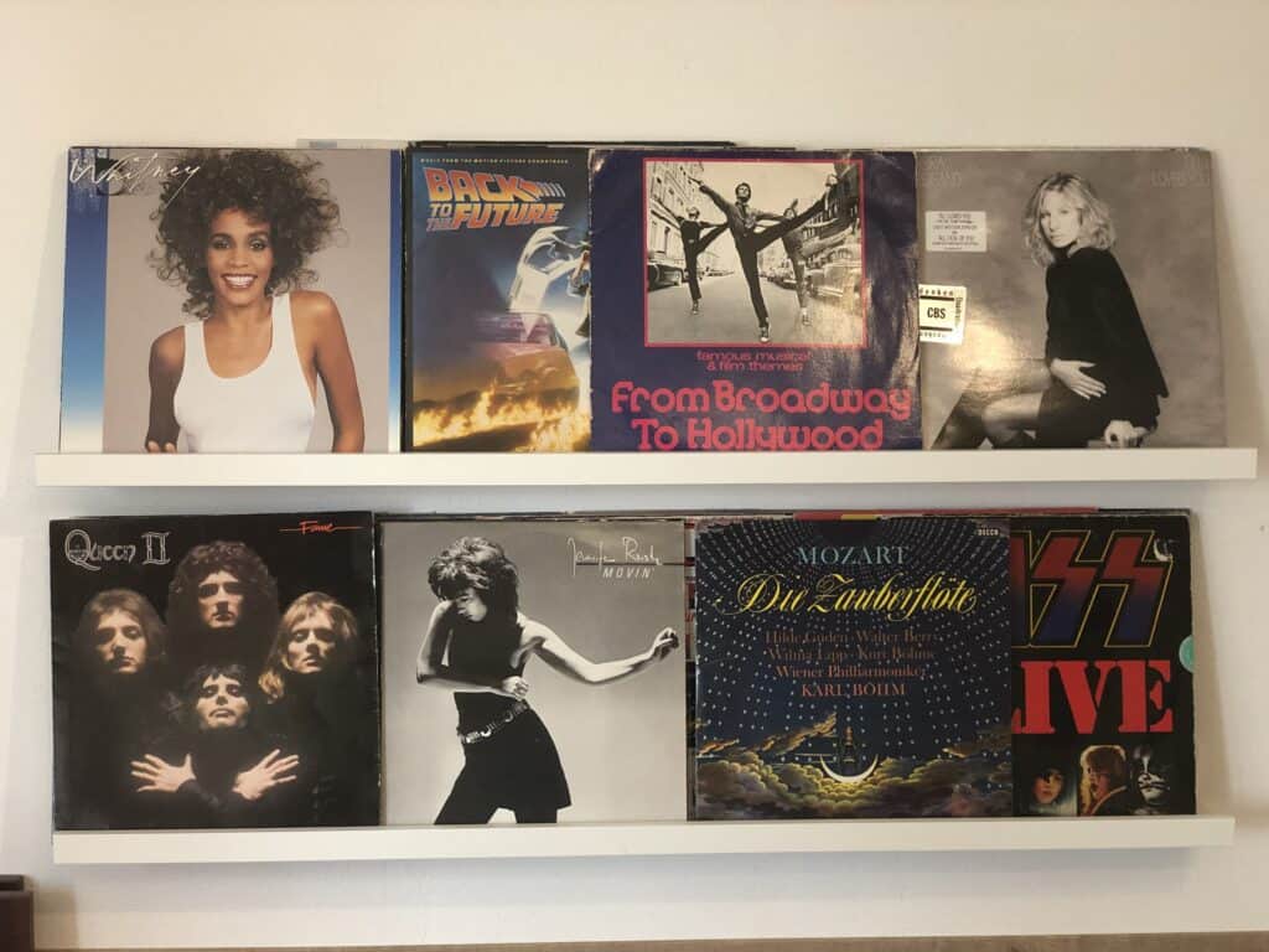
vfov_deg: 28.0
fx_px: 1906
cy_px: 476
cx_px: 634
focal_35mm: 52
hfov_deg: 36.8
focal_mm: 6
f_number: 2.4
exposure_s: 1/13
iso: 160
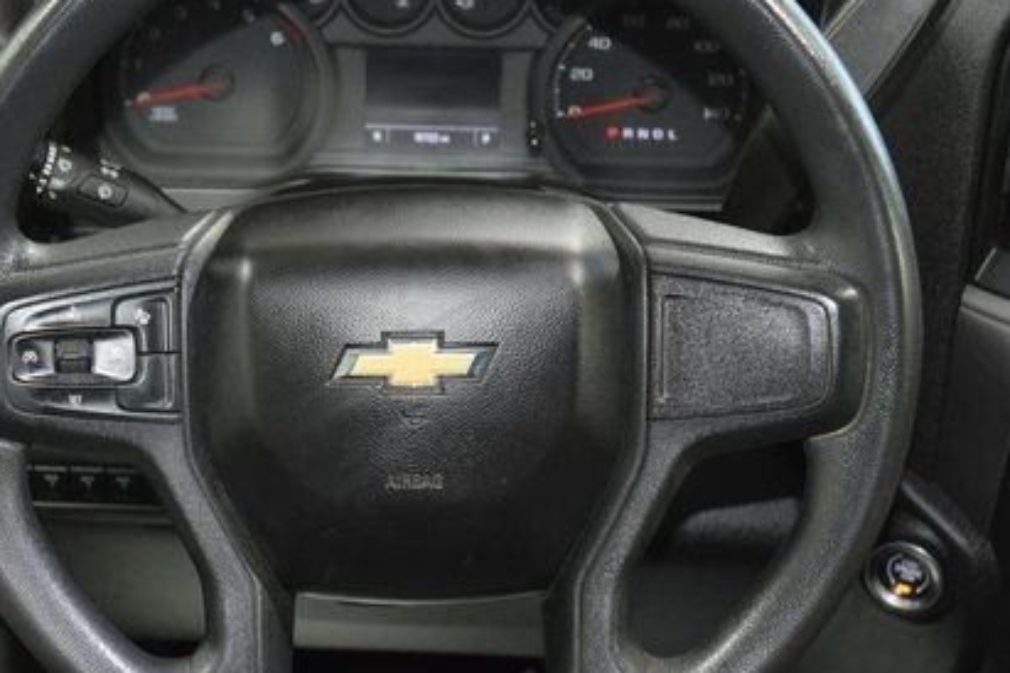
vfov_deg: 20.1
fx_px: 1901
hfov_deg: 29.7
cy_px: 357
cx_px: 408
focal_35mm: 68
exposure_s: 1/30
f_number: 3.8
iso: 2200
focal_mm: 29
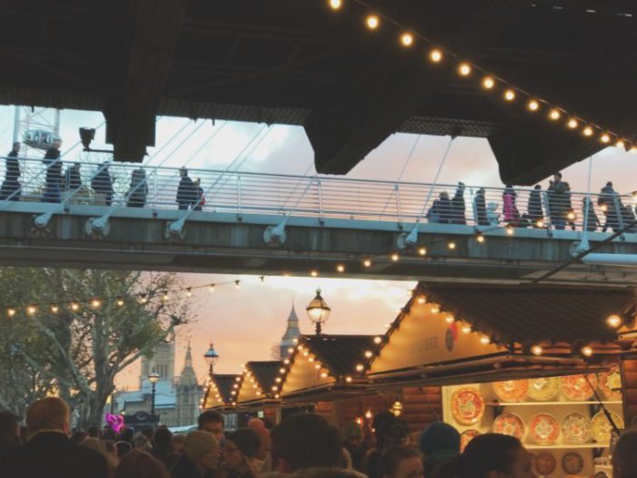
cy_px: 239
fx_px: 1049
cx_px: 318
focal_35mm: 57
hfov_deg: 33.8
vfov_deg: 25.7
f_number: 2.8
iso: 20
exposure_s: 1/50
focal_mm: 6.6
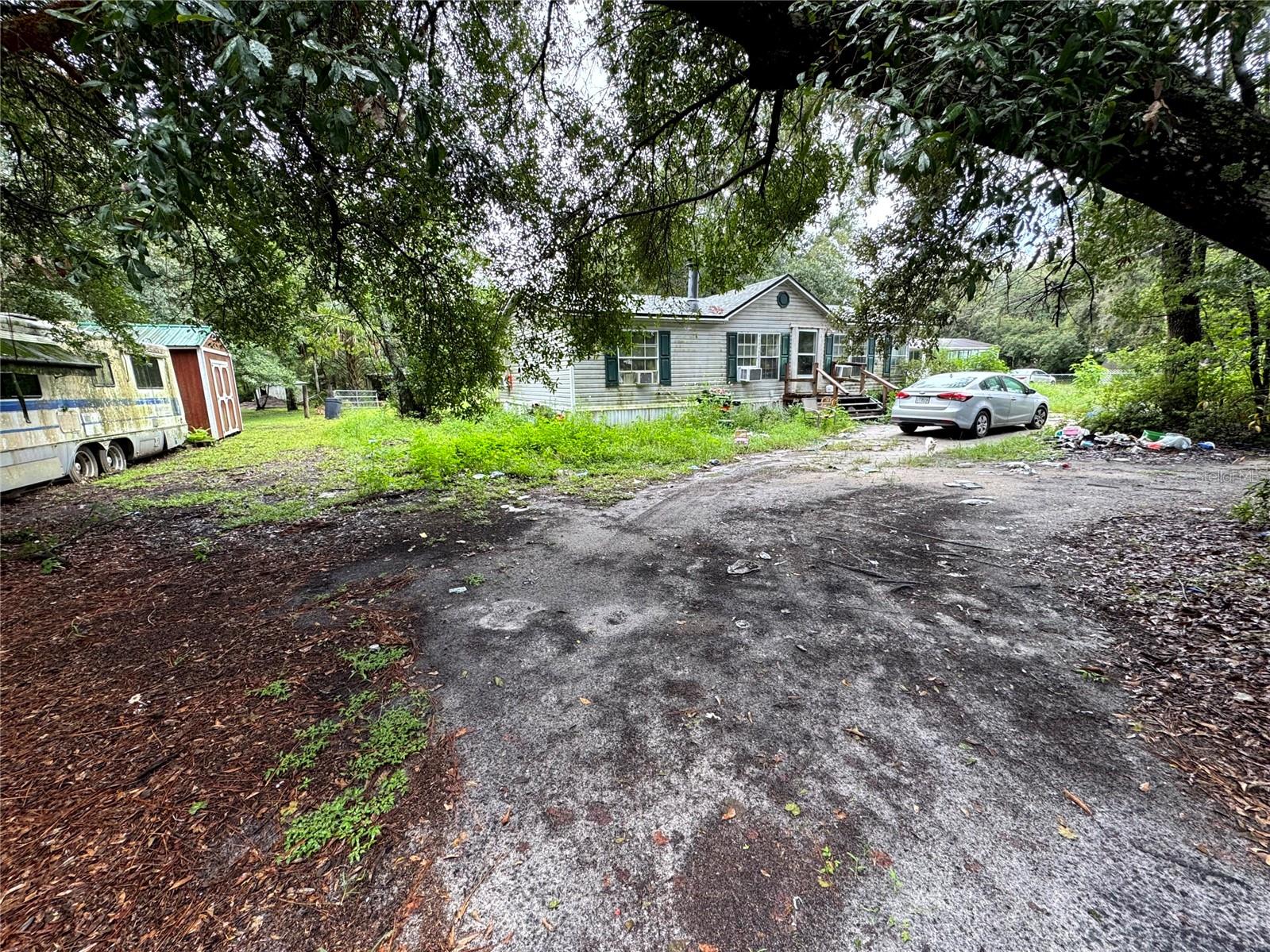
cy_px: 476
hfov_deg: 102.1
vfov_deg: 85.7
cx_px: 635
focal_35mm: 14
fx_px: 514
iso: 50
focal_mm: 2.22
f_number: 2.2
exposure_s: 1/99
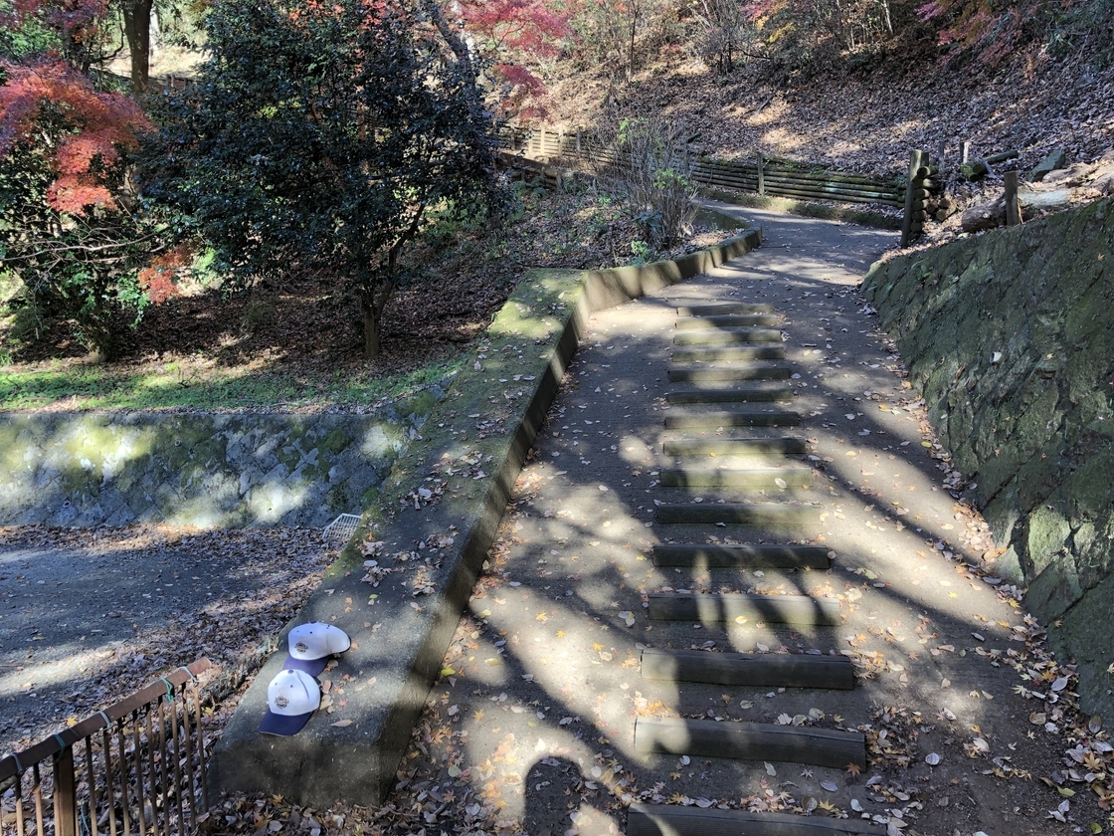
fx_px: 965
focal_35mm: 30
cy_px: 427
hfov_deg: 59.9
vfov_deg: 46.8
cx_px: 578
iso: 50
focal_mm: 3.99
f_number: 1.8
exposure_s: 1/120
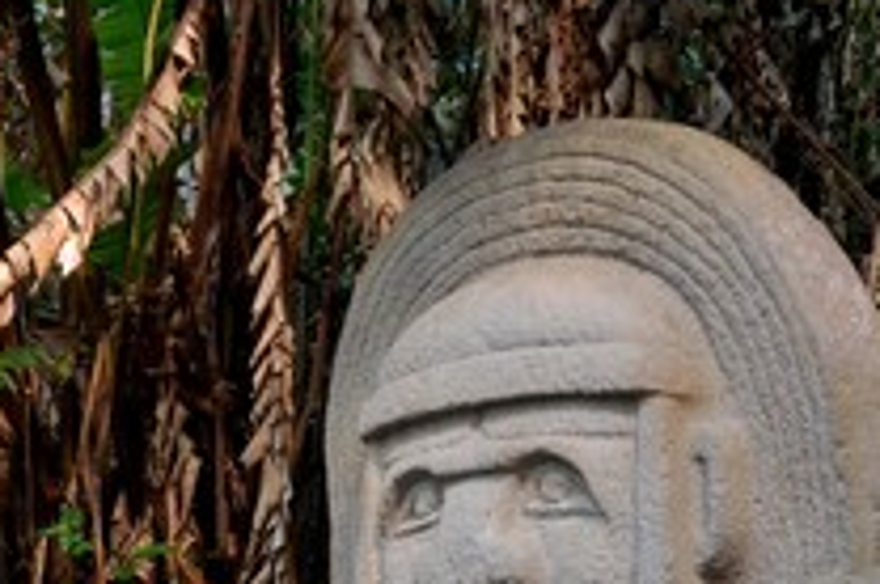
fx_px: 2953
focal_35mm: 121
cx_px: 292
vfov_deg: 11.1
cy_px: 709
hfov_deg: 16.9
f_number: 4
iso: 640
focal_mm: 28
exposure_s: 1/60
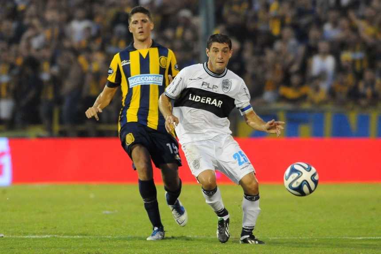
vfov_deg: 3.1
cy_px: 127
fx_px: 4766
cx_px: 190
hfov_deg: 4.6
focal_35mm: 450
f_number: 4.5
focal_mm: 300
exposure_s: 1/640
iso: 3200
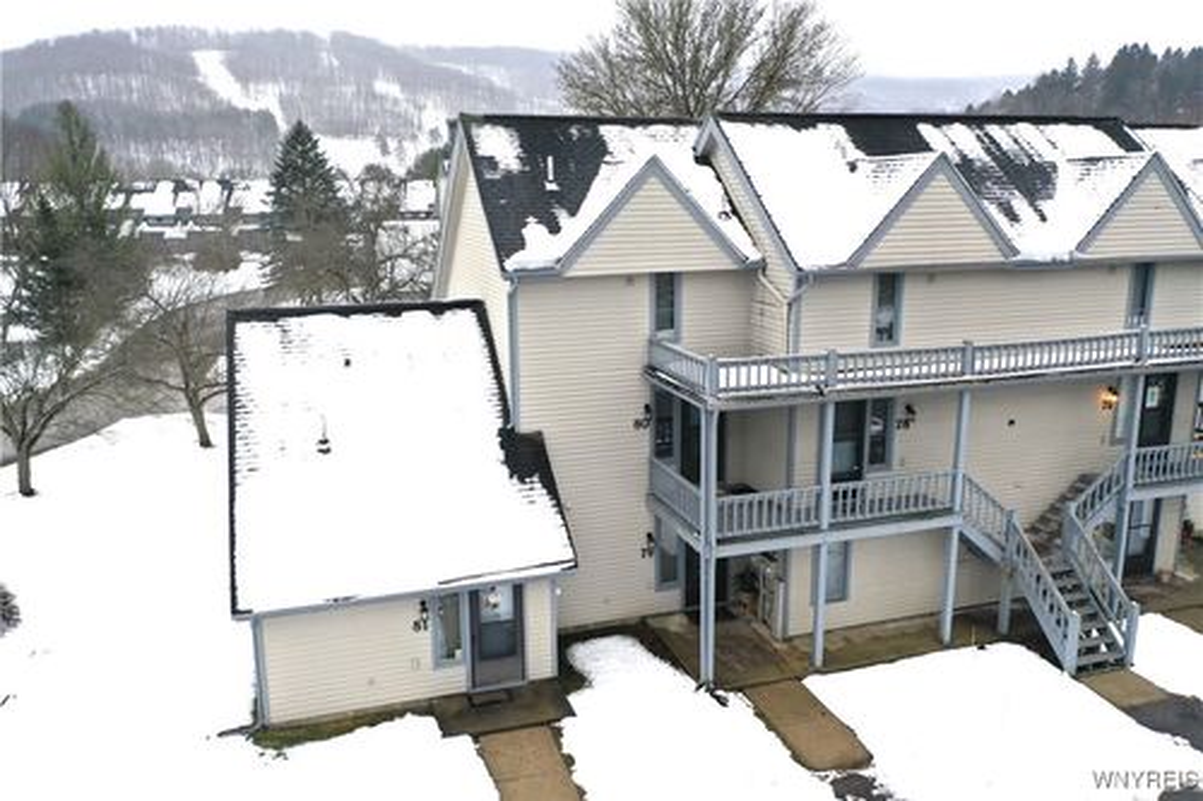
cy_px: 400
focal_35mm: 28
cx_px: 602
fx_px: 935
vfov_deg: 46.4
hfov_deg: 65.5
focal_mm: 10.26
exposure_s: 1/400
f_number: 2.8
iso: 100
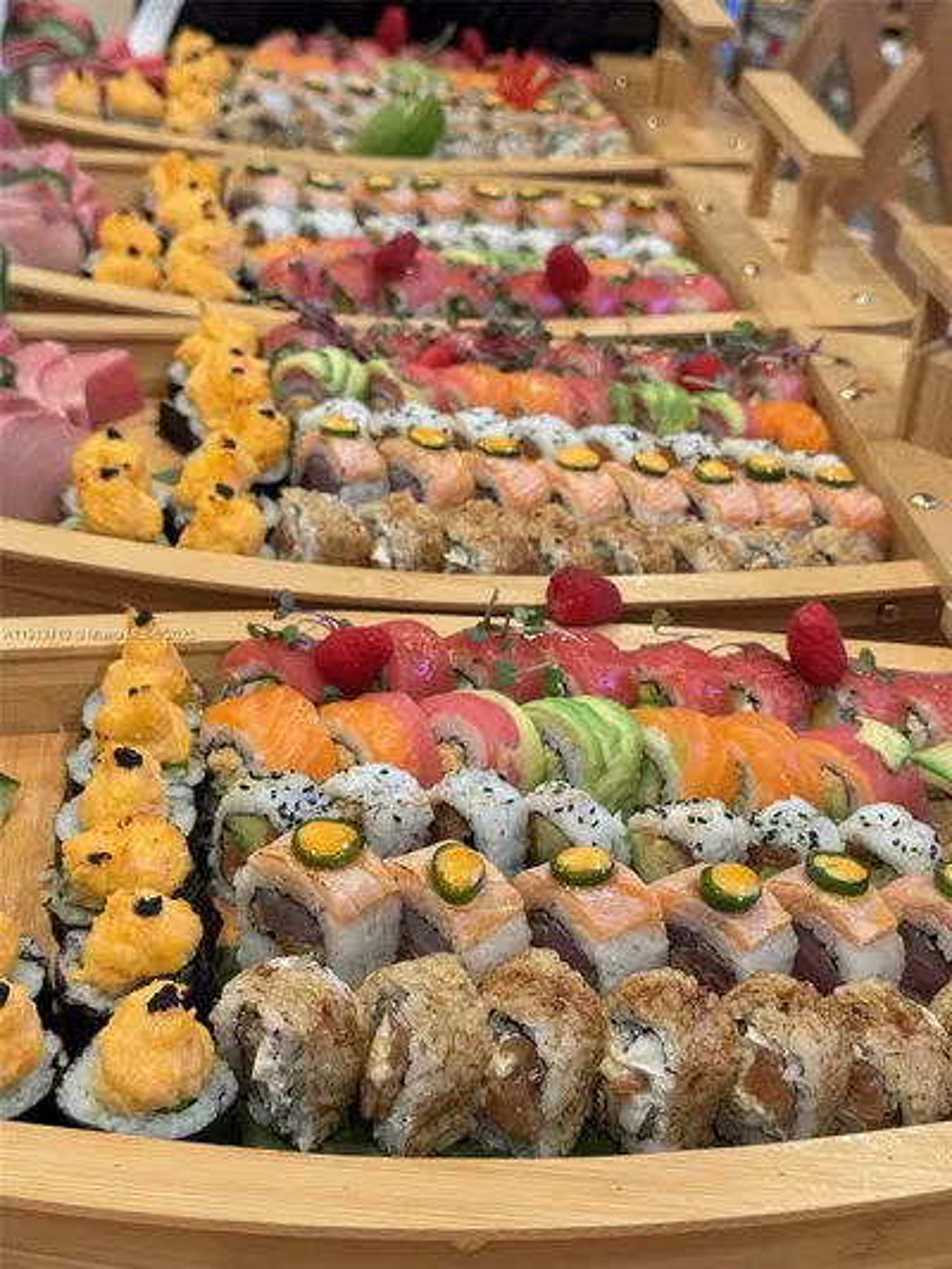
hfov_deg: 30.3
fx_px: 1759
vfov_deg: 39.6
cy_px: 634
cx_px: 476
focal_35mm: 48
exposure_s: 1/40
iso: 250
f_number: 1.78
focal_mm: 6.76
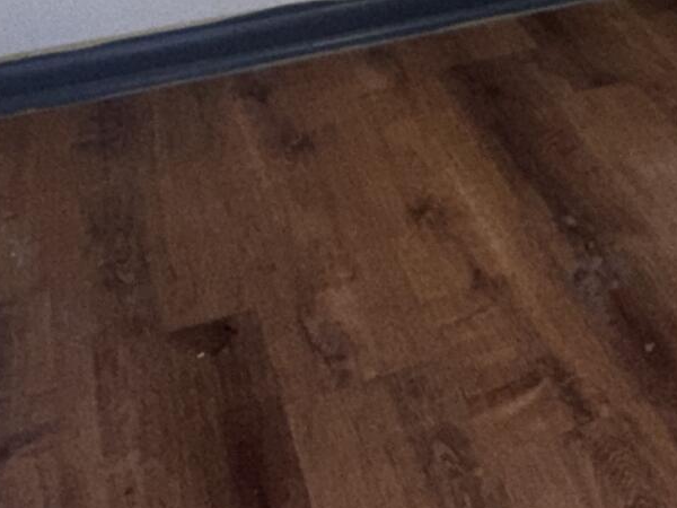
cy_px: -357
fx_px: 1369
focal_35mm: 70
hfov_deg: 25.9
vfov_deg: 17.7
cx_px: 723
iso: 160
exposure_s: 1/90
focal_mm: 2.22
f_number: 2.2
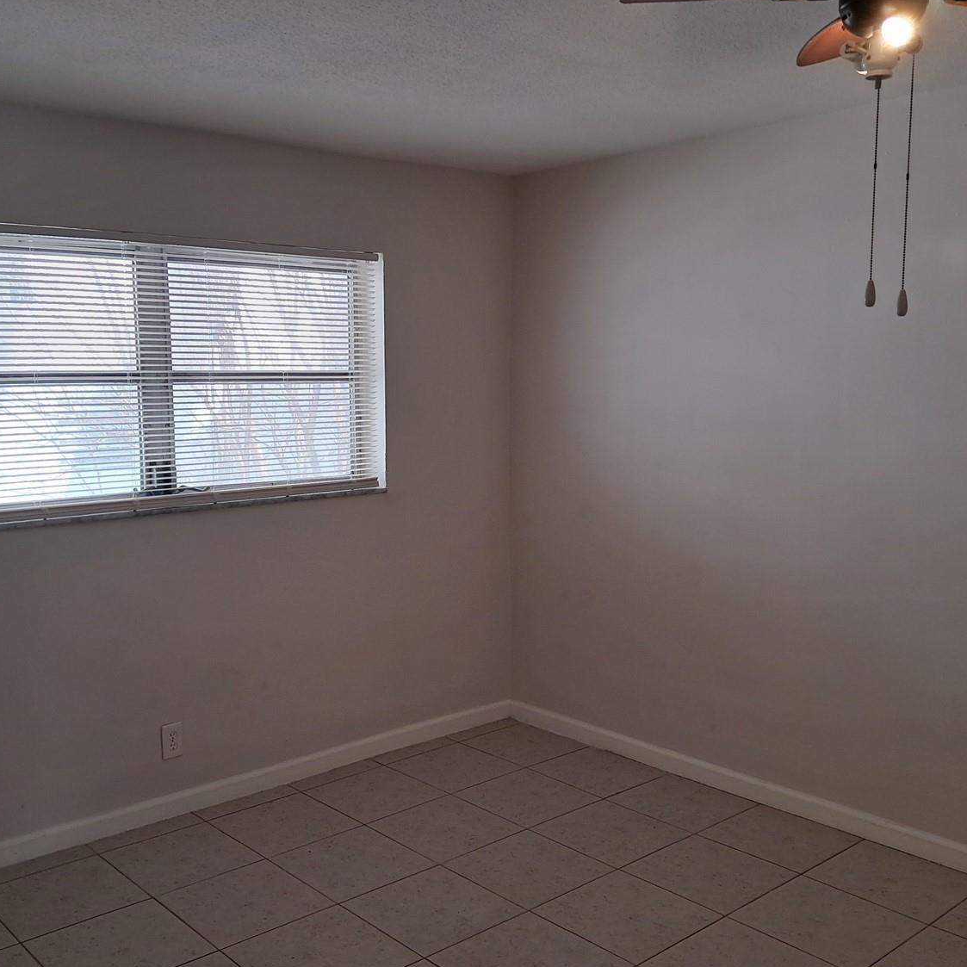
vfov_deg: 48.4
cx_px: 403
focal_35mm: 34
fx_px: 1075
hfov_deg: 48.3
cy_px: 493
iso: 50
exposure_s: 1/50
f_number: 1.8
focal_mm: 4
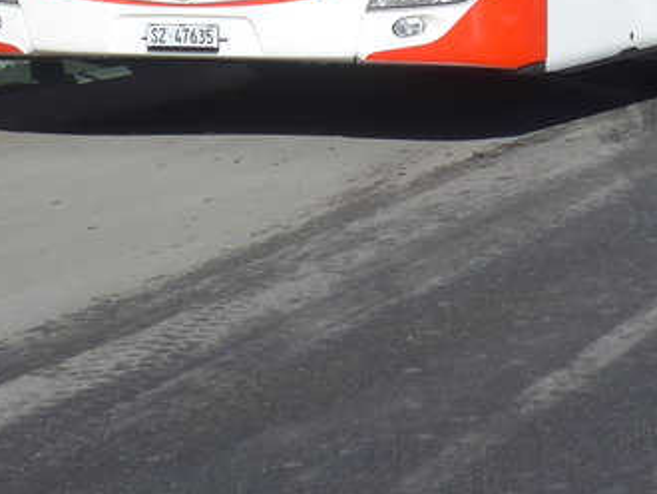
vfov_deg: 7.6
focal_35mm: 189
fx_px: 3590
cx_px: 581
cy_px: -390
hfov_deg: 10.4
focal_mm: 10.7
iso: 80
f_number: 3.3
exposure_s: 1/1600
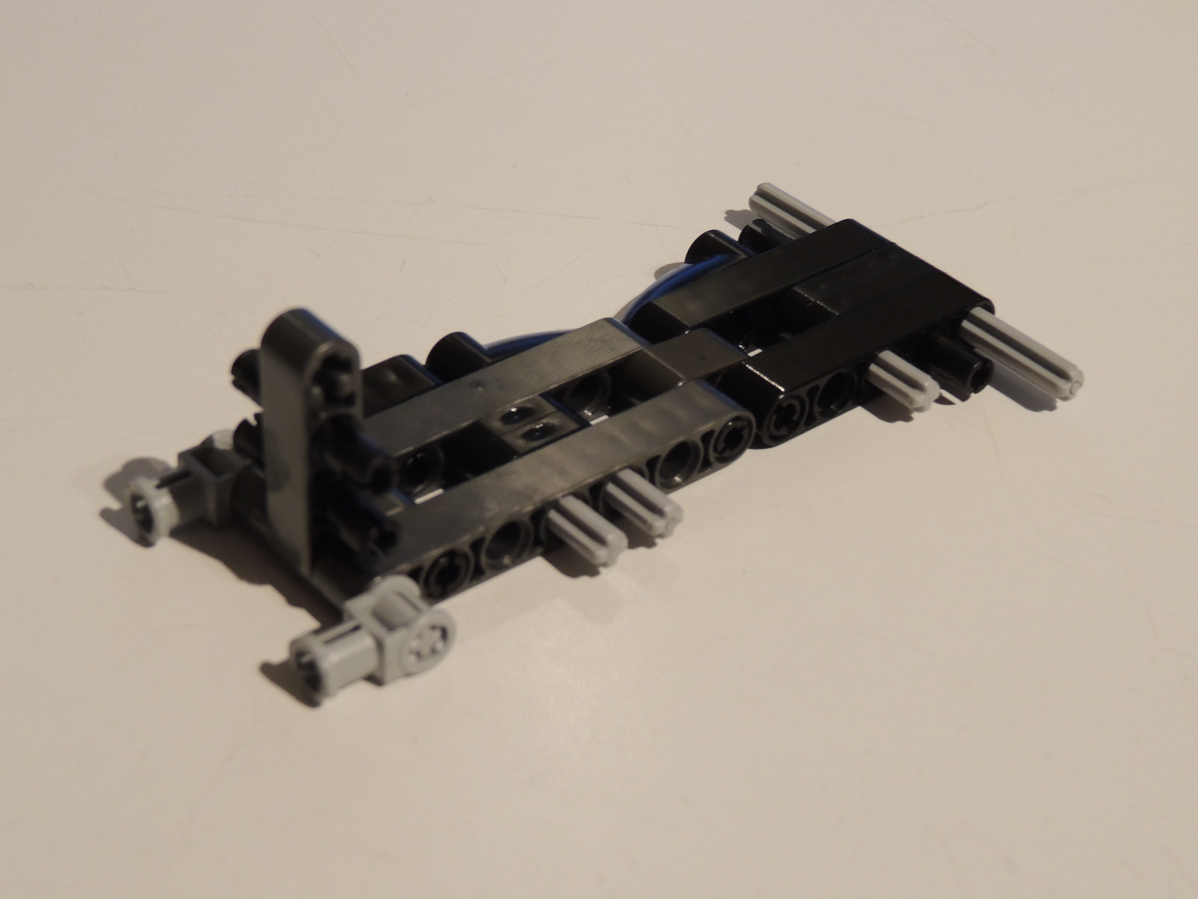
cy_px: 450
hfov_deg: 27.8
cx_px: 599
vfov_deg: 21.0
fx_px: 2423
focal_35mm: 70
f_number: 3.9
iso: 560
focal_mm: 12.4
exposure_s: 1/15
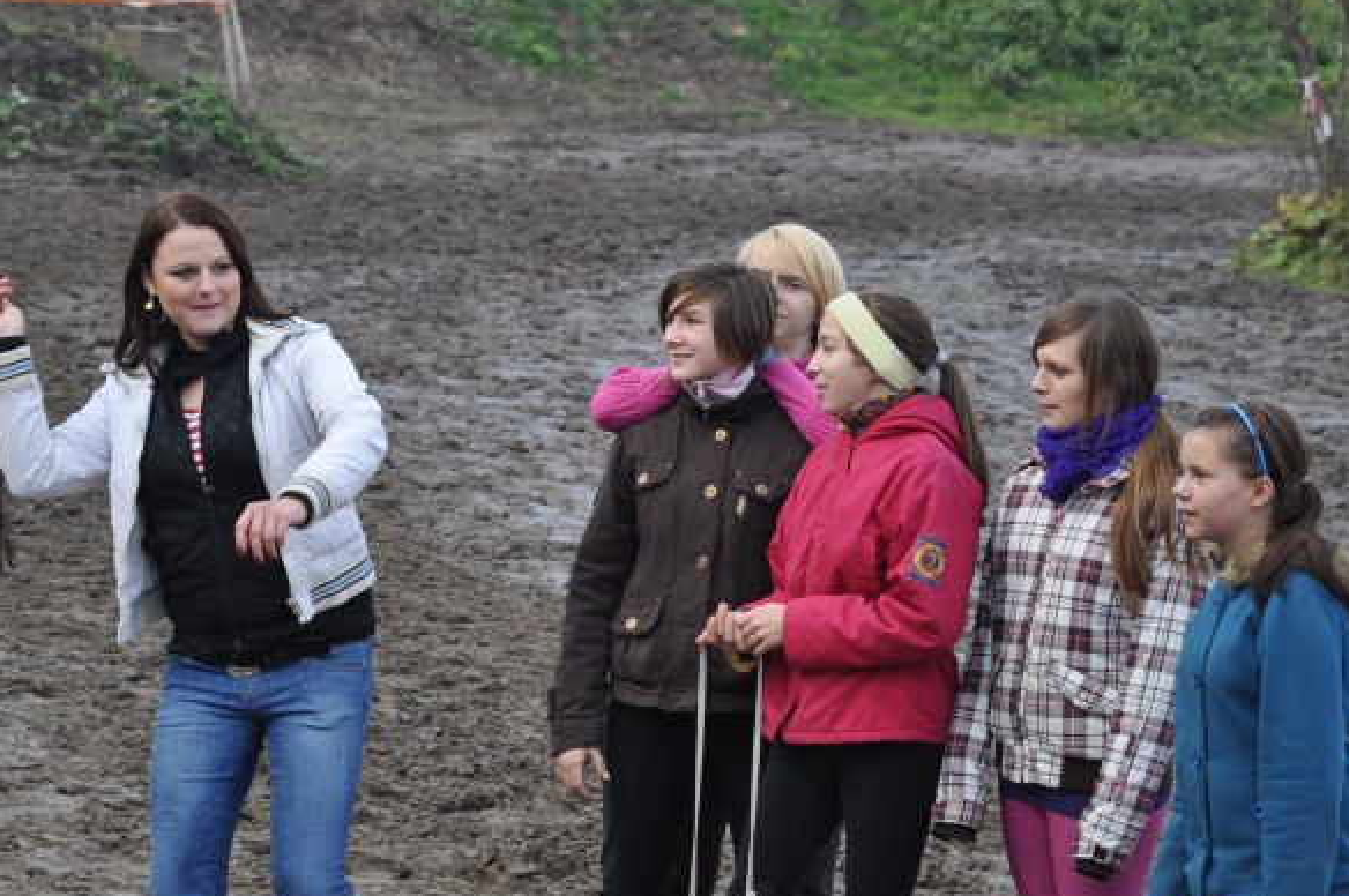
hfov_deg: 11.8
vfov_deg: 7.8
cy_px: 583
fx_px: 6538
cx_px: 547
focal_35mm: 175
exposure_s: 1/400
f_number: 5.6
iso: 500
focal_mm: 85
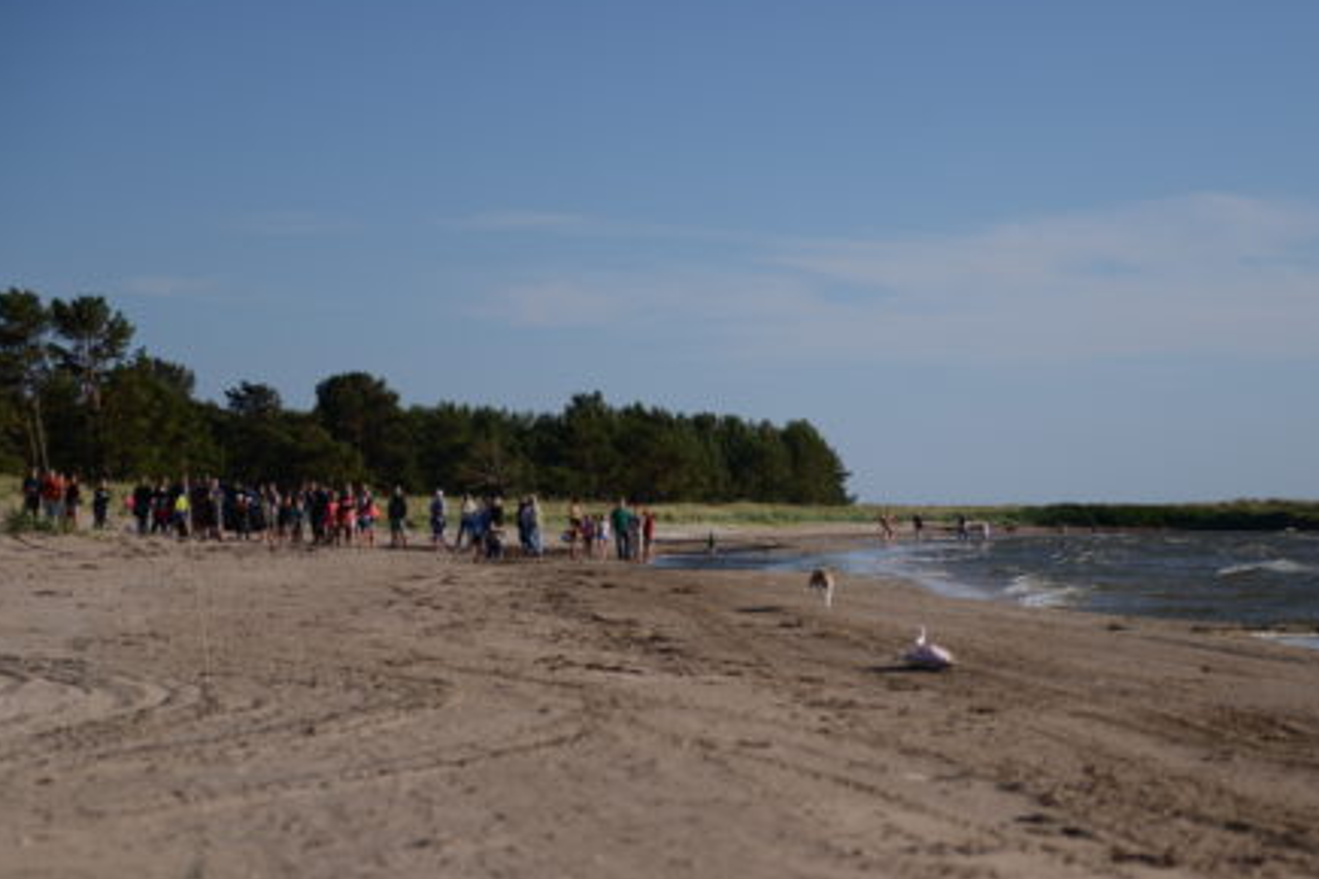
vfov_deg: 13.3
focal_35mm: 103
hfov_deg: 19.8
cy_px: 605
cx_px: 849
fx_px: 3774
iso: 200
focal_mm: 70
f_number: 2.8
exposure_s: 1/2500
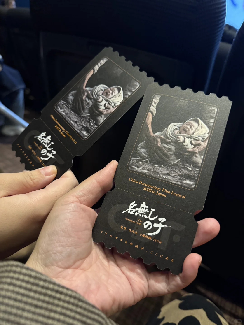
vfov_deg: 71.6
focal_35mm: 24
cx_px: 122
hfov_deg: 56.8
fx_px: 226
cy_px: 162
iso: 1000
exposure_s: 1/33
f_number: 1.78
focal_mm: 6.76
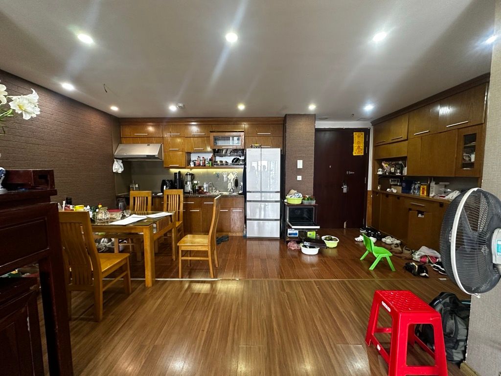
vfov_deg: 85.7
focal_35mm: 14
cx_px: 250
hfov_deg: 102.1
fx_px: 203
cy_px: 188
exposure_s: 1/50
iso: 250
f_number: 2.2
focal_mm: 2.22
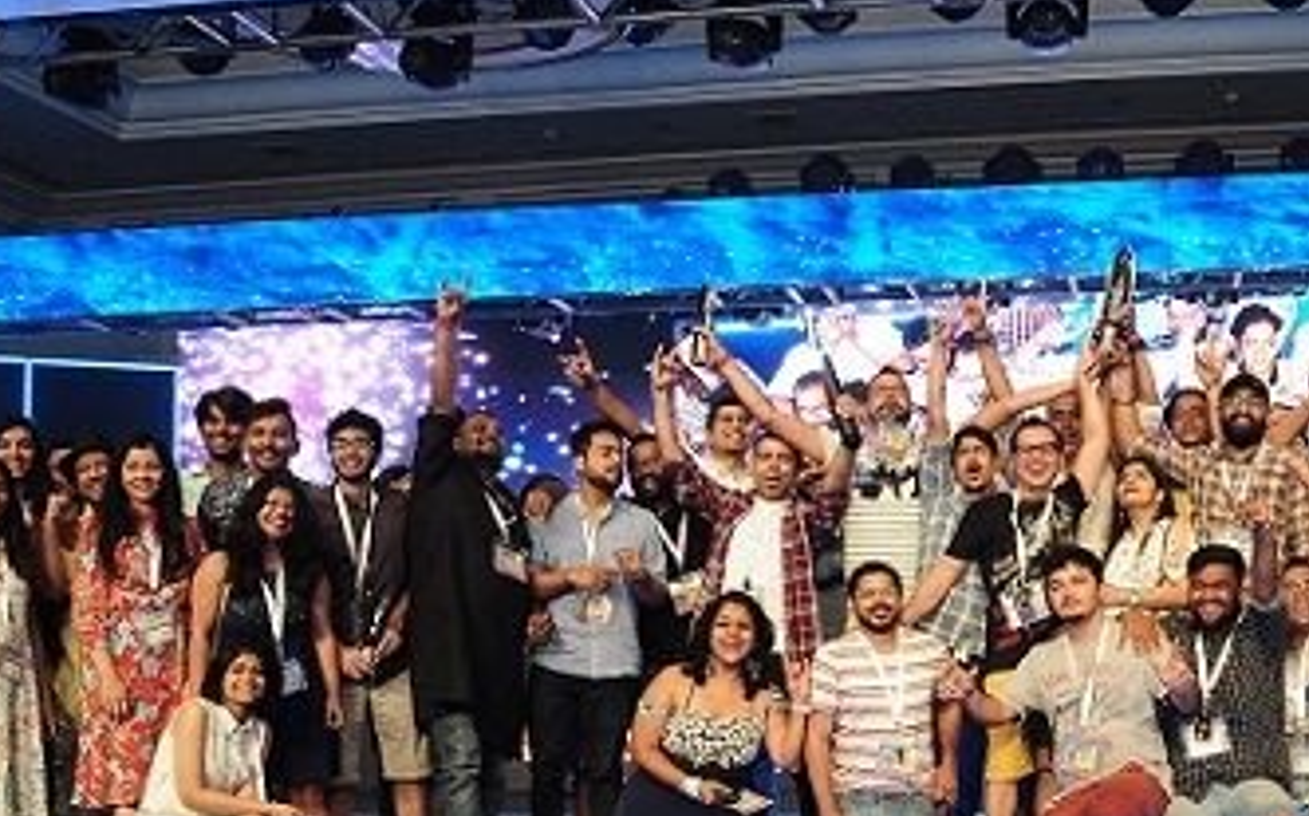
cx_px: 913
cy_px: 605
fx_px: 2032
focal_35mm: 57
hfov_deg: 35.2
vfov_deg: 22.5
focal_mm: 20
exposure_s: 1/80
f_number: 5.6
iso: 1000
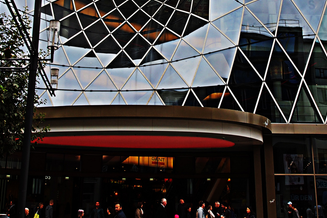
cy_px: 37
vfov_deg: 26.9
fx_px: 445
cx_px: 213
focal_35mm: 49
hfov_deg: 40.0
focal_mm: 12
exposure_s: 1/200
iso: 200
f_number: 6.3
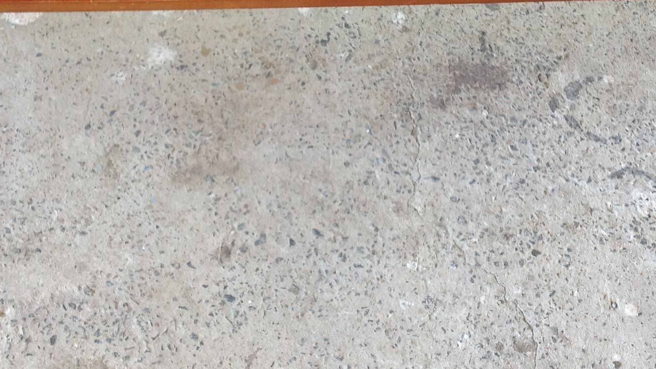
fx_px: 1304
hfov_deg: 28.2
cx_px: 353
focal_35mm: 75
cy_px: 37
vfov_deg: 15.9
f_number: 2.4
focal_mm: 4.28
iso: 64
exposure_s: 1/24
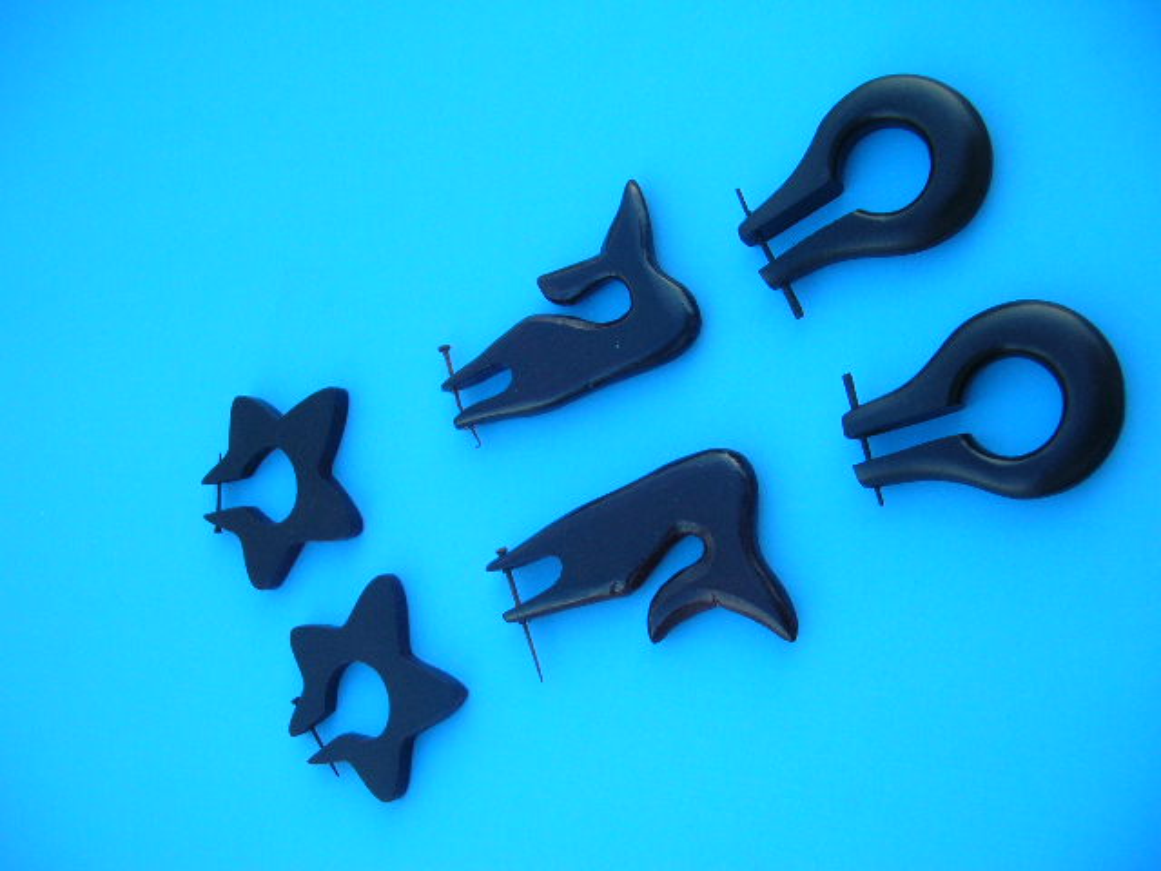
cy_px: 436
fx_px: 1174
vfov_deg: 40.7
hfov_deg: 52.6
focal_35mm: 35
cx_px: 580
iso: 50
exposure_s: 1/93.7
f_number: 2.8
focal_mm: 5.8
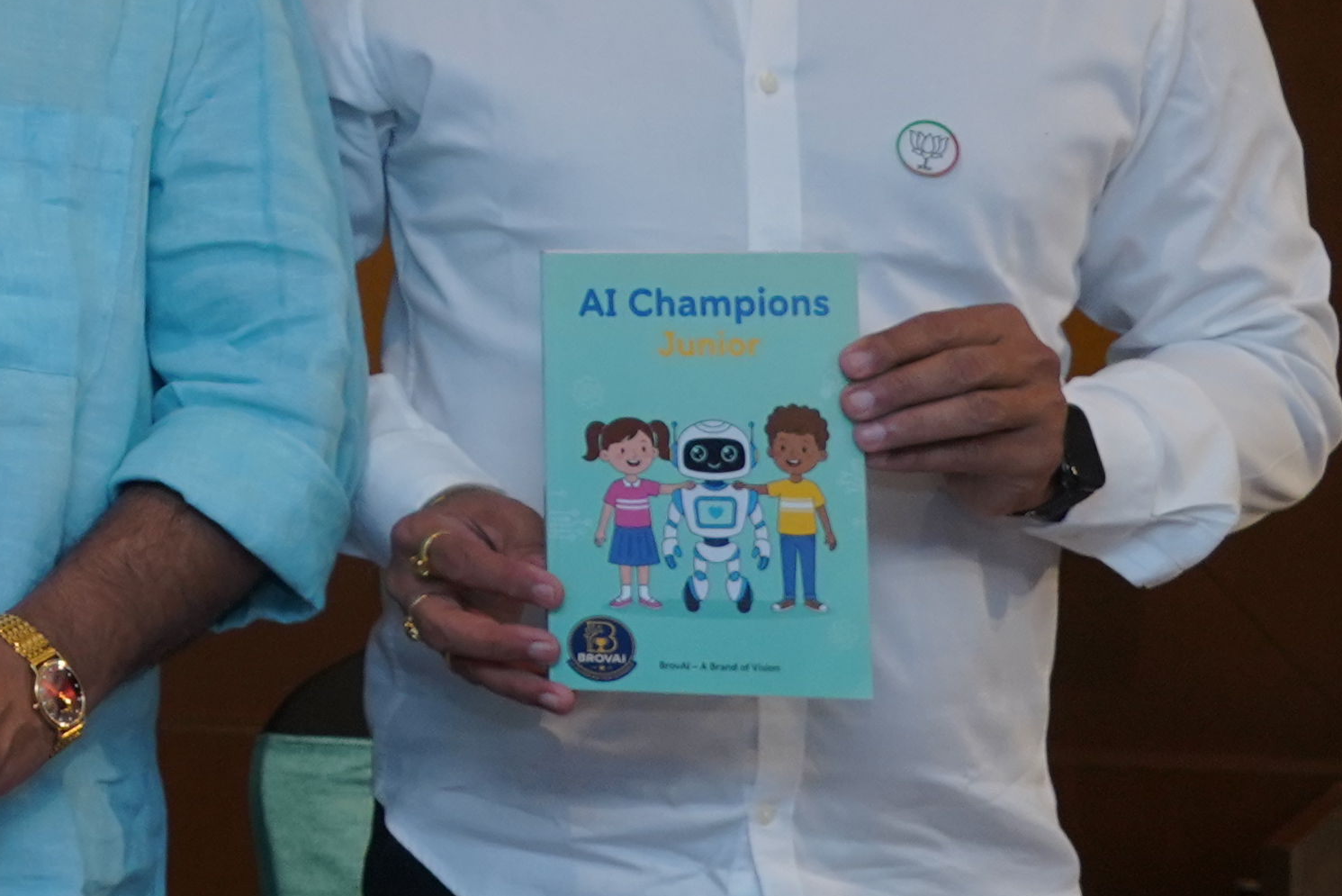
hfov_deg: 11.7
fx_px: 5369
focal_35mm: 144
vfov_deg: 9.3
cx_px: -1833
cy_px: -376
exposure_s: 1/200
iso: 800
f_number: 5.6
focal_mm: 27
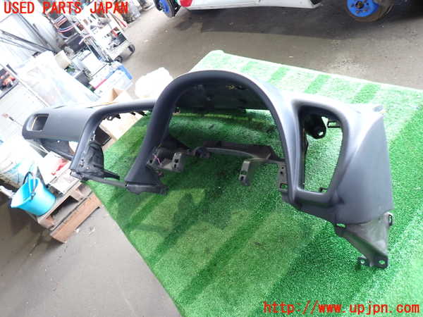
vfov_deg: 54.9
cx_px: 212
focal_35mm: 25
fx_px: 305
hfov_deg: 69.4
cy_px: 158
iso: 200
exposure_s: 1/30
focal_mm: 4.5
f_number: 2
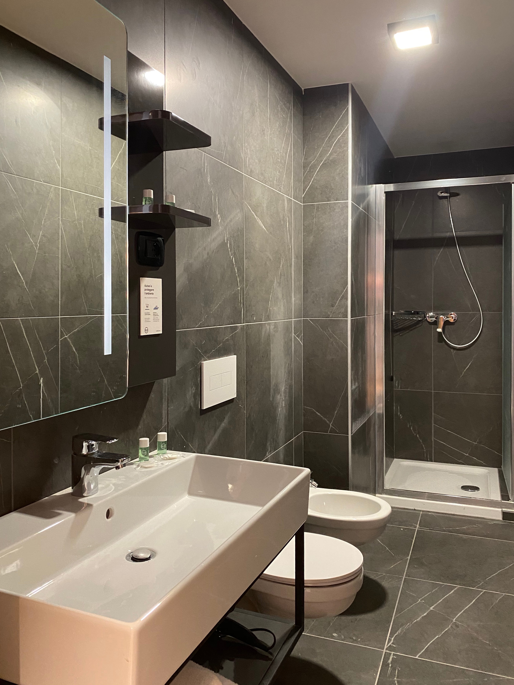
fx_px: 515
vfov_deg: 67.3
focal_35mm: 26
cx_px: 257
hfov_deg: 53.1
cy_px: 342
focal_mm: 4.25
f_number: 1.8
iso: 320
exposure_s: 1/33
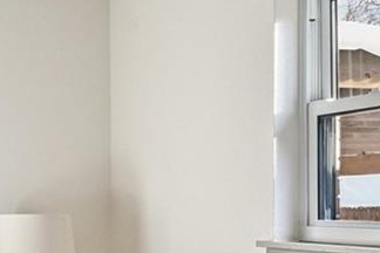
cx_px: -273
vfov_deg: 17.6
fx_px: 807
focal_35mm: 76
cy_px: 216
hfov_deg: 20.3
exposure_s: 1/25
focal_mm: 15.5
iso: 400
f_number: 10
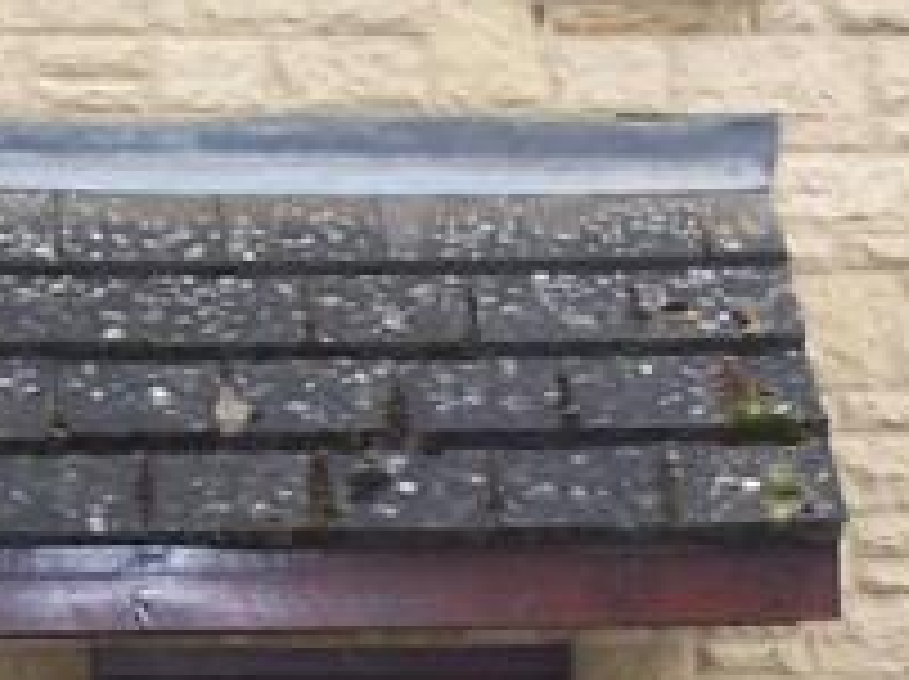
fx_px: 5062
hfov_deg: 10.2
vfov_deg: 7.7
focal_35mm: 193
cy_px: 450
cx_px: 688
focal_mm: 6.3
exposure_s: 1/350
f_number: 2.8
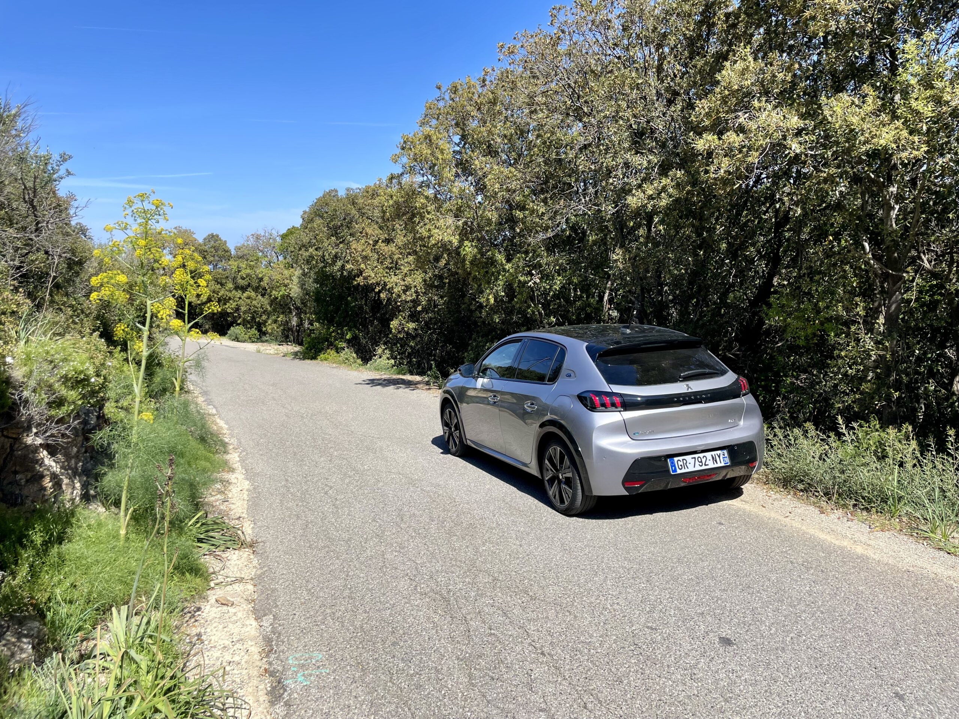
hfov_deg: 67.3
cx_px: 480
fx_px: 720
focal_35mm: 26
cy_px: 360
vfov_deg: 53.1
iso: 32
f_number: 1.6
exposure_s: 1/2747
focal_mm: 4.2
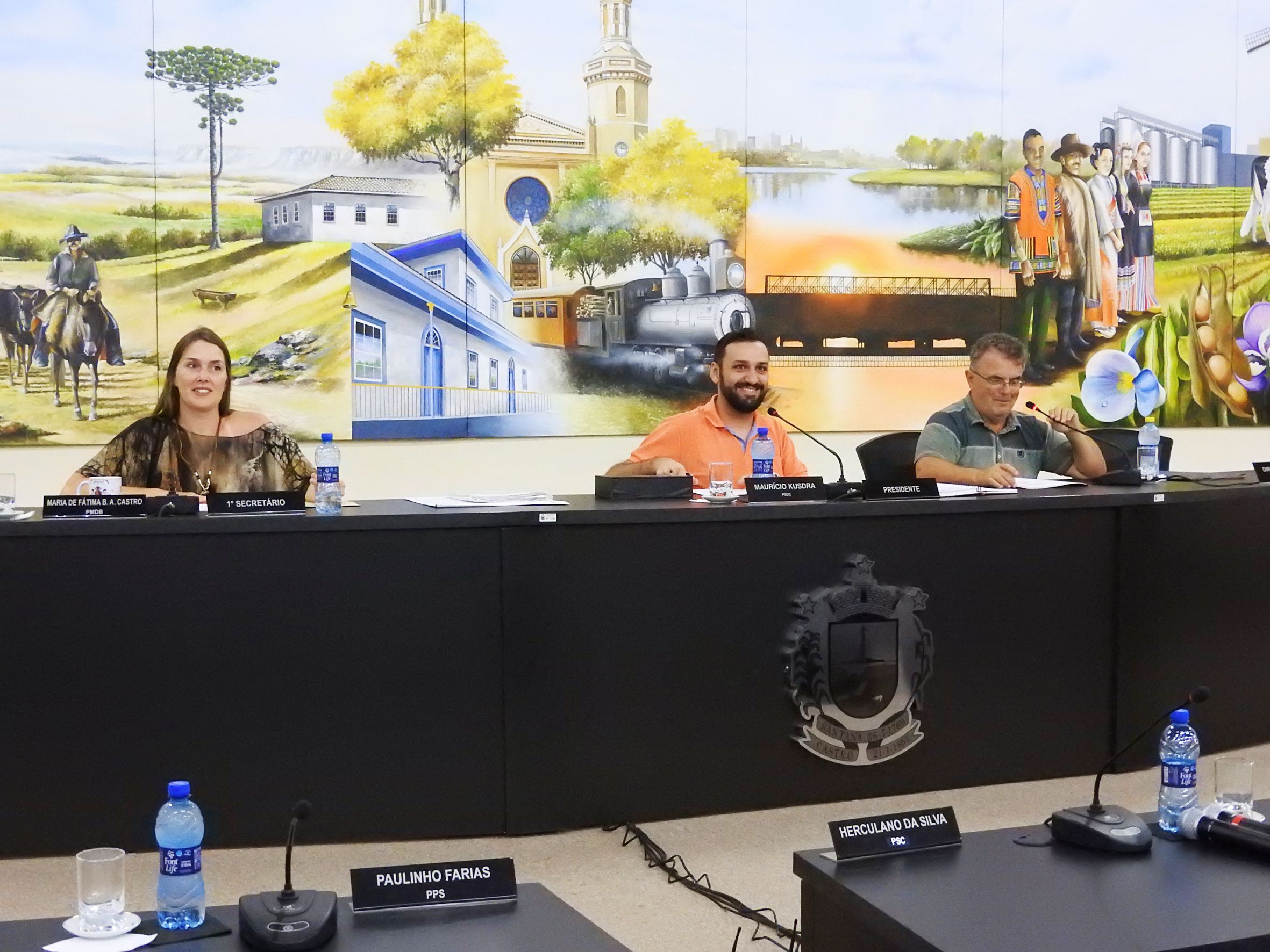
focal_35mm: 55
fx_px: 2018
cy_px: 476
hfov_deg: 34.9
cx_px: 635
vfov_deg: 26.6
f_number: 4
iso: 1600
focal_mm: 9.9
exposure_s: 1/40
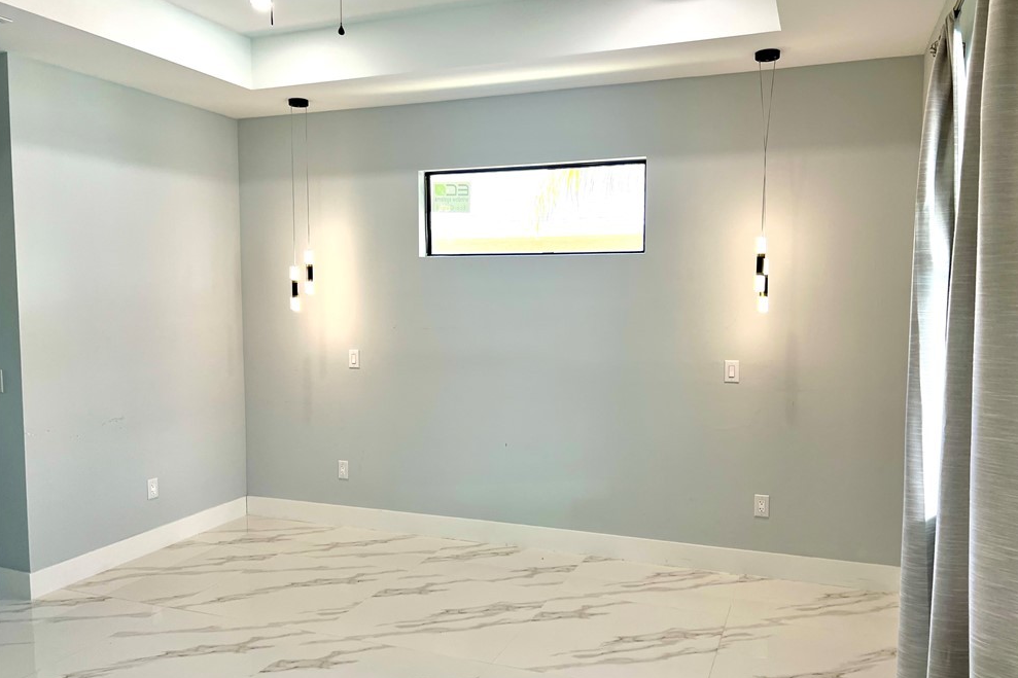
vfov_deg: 46.4
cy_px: 344
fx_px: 792
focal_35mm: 28
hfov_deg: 65.5
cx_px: 522
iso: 64
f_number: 1.5
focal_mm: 5.7
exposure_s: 1/155
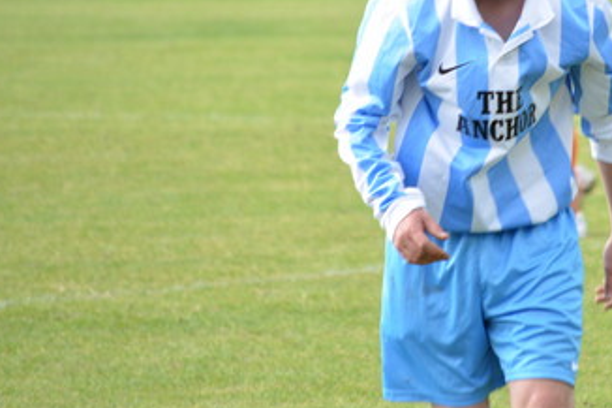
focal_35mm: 454
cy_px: 77
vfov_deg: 3.0
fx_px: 7711
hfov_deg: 4.5
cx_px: 504
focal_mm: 175
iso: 100
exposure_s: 1/160
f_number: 5.3
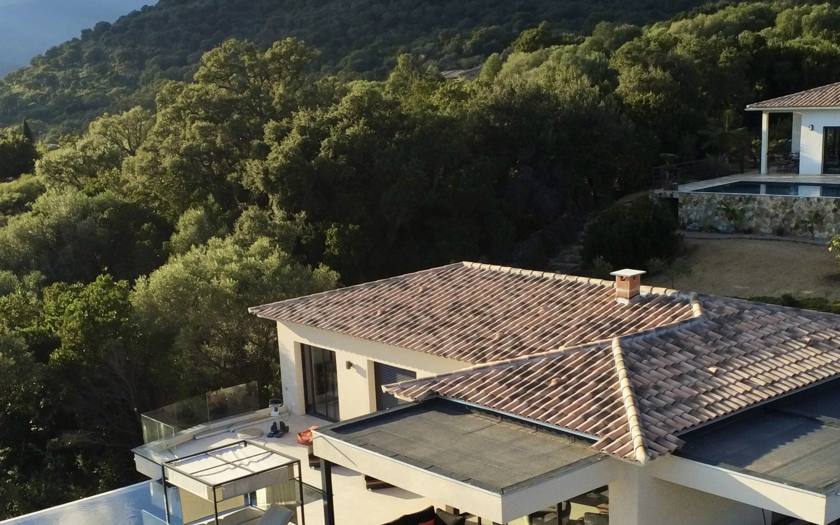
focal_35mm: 51
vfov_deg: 25.1
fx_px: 1168
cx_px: 420
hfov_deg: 39.6
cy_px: 387
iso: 115
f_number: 2.4
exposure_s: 1/961
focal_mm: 4
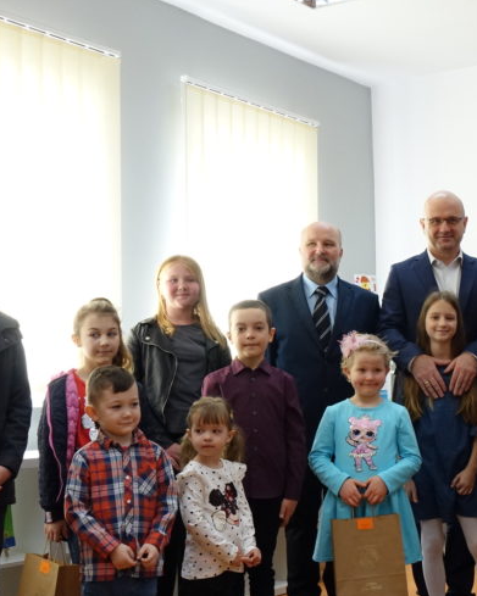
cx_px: 405
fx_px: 1006
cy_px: 385
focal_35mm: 57
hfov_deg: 26.0
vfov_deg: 32.8
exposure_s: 1/30
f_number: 8
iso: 800
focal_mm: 10.7
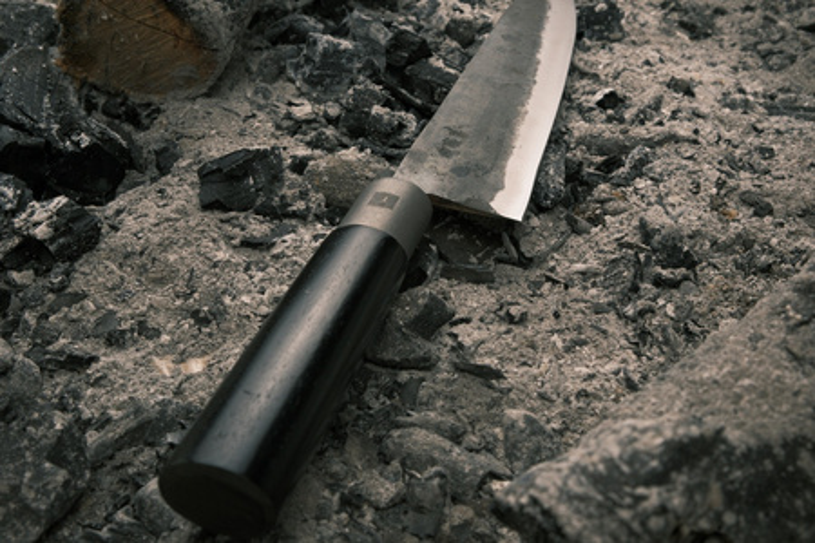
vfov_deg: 31.2
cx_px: 408
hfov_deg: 45.4
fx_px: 973
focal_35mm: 43
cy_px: 272
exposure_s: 1/125
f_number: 10
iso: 1250
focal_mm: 28.9
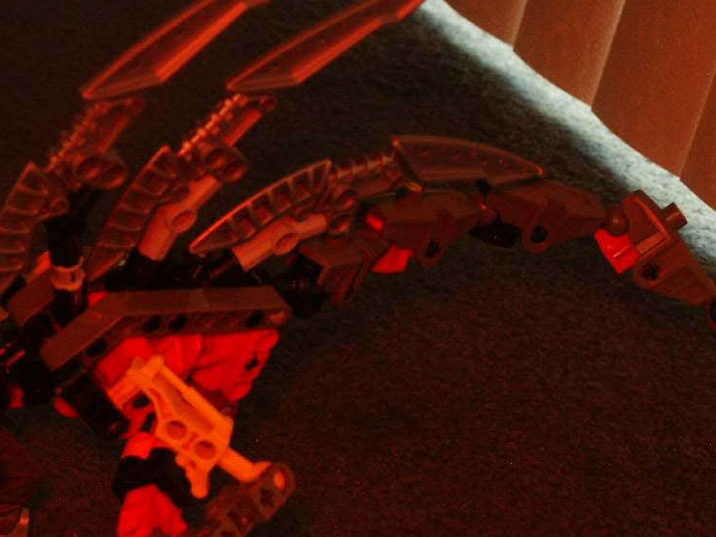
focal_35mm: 112
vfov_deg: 13.2
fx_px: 2316
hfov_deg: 17.6
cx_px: 311
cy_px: 379
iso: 200
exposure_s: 1/60
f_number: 3.6
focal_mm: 13.57
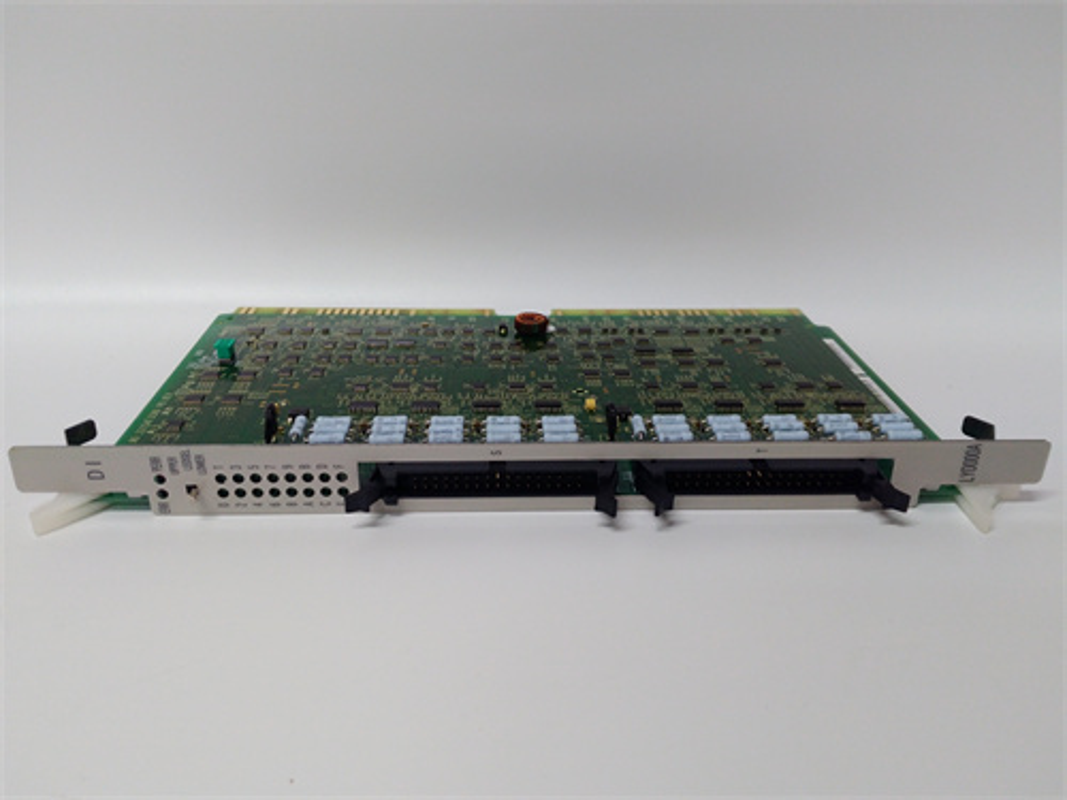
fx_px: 832
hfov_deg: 65.3
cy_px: 400
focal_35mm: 27
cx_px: 534
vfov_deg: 51.4
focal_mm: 3.79
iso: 167
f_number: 2
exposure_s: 1/33
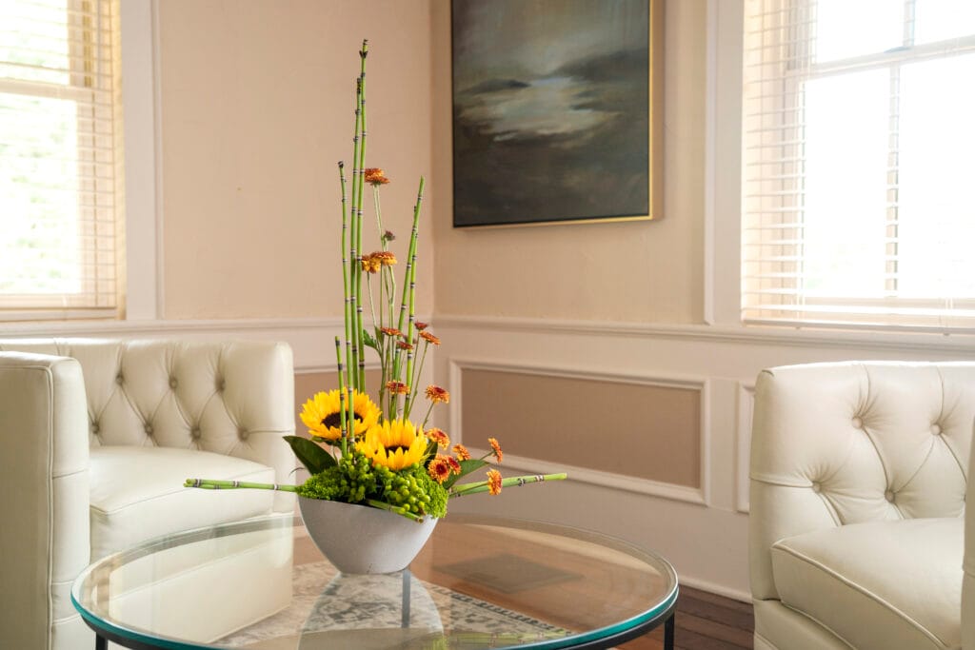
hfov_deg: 46.4
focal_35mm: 42
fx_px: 1138
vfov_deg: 31.9
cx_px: 488
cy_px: 325
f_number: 4.5
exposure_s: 1/20
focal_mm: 42
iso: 800
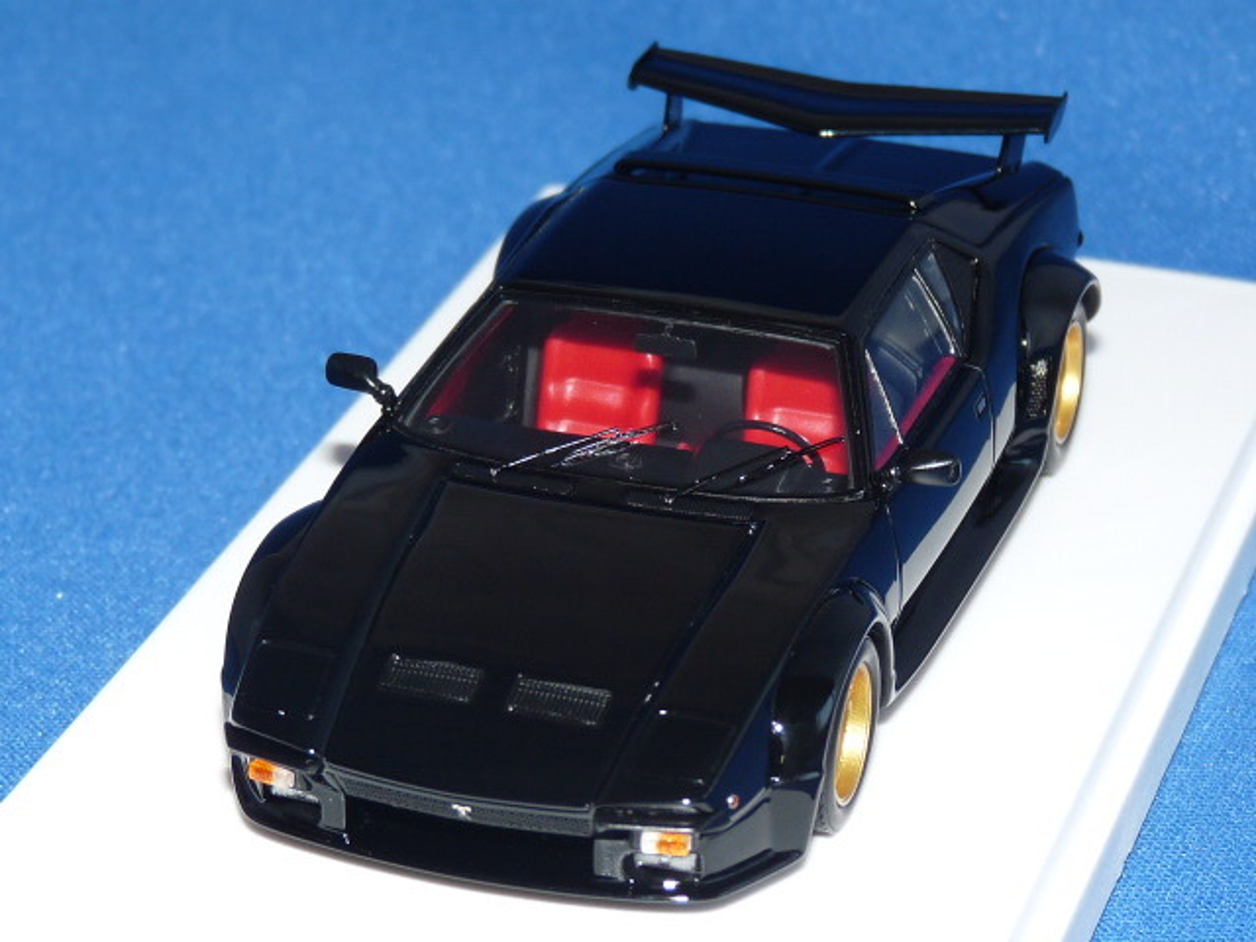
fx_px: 4499
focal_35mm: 124
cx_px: 628
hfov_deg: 15.9
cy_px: 471
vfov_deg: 12.0
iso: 100
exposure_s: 1/40
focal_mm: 12.4
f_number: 3.4
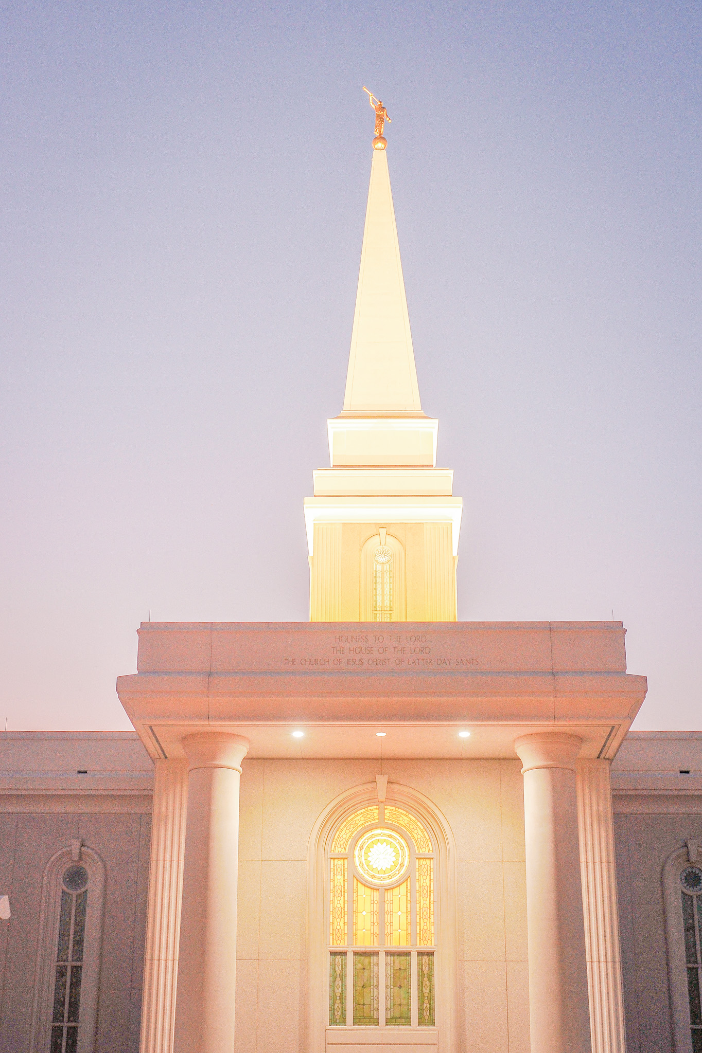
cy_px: 526
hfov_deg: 27.0
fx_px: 1463
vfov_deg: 39.6
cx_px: 351
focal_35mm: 50
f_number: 6.3
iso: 1600
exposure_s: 1/13
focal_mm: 50
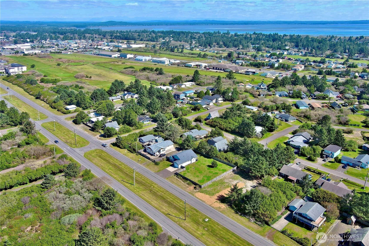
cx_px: 184
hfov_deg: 63.7
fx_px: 297
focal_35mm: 29
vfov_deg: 45.0
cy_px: 123
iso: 100
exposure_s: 1/927
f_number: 2.8
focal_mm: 10.57
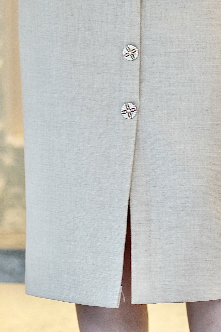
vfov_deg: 9.4
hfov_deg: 6.3
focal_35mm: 219
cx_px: 146
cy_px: 55
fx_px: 2015
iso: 160
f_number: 1.8
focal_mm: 85
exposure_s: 1/160
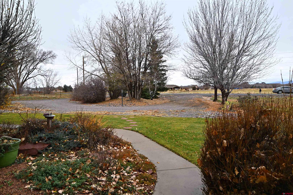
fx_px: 195
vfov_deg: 53.1
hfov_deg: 73.7
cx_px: 146
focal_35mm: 24
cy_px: 98
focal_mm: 24
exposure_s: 1/320
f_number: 8
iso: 500
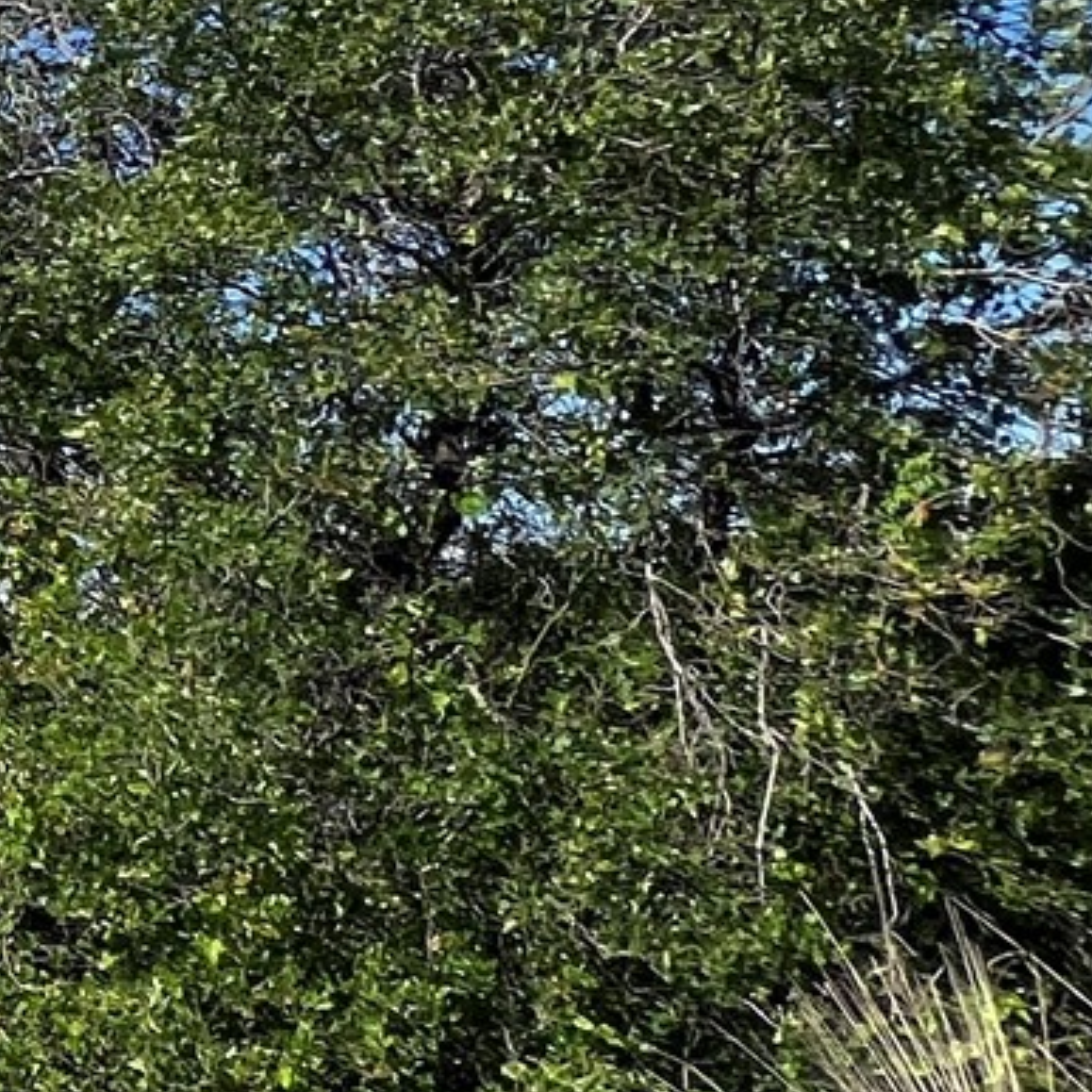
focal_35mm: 61
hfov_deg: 15.9
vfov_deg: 27.0
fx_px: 2177
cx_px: -1434
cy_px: 68
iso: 32
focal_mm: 1.57
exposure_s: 1/2481
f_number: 1.8
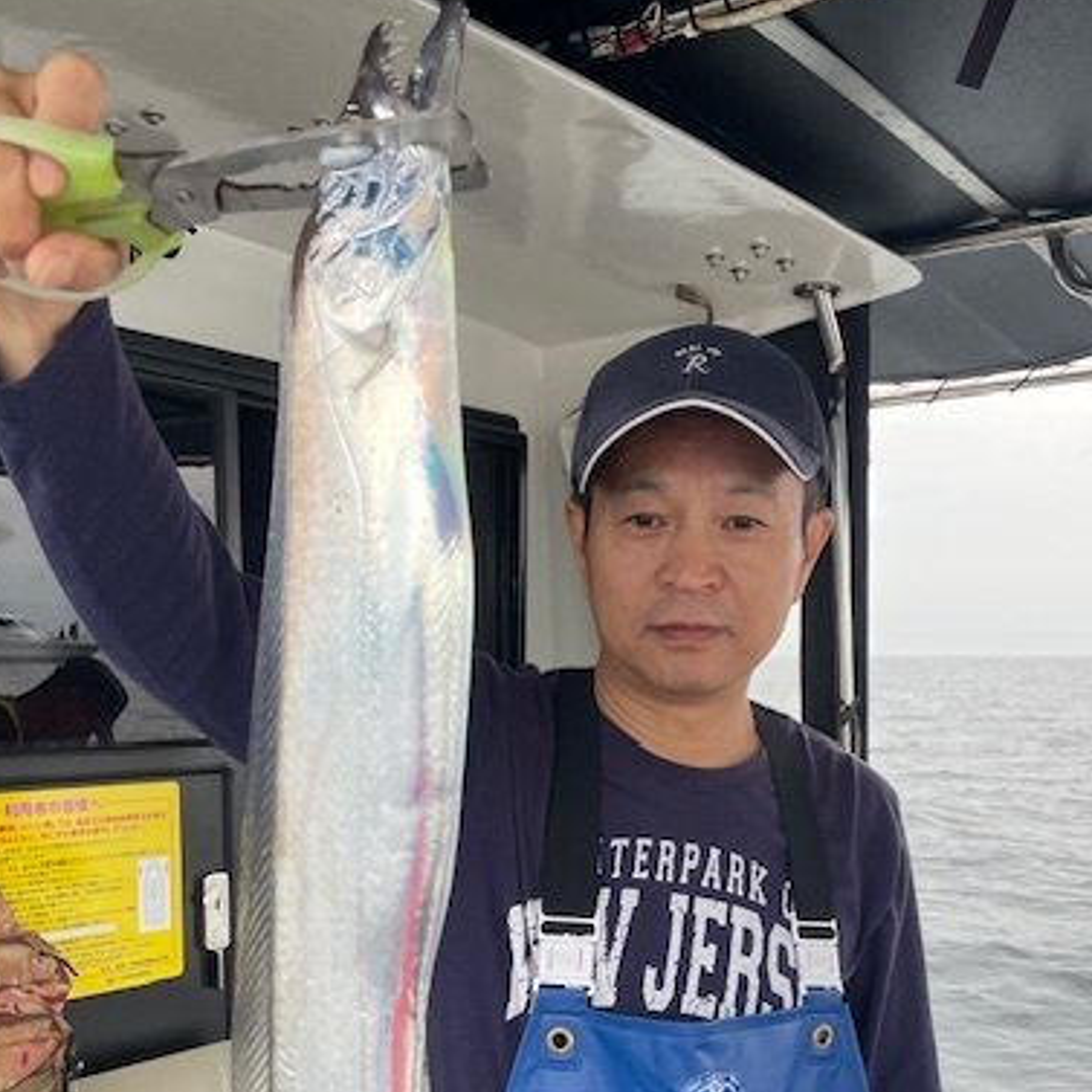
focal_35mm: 39
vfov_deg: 41.2
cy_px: 860
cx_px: 585
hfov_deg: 42.8
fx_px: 1392
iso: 32
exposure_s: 1/193
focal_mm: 4.2
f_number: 1.6
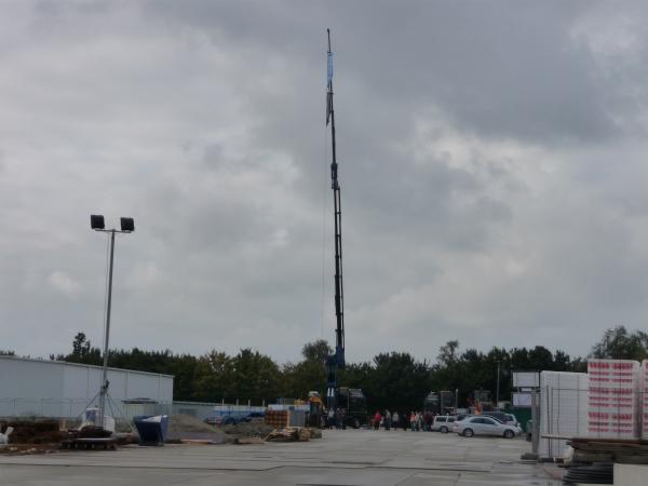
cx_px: 324
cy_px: 243
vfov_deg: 17.6
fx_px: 1572
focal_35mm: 84
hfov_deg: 23.3
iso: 160
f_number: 4.7
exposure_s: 1/800
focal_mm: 14.2
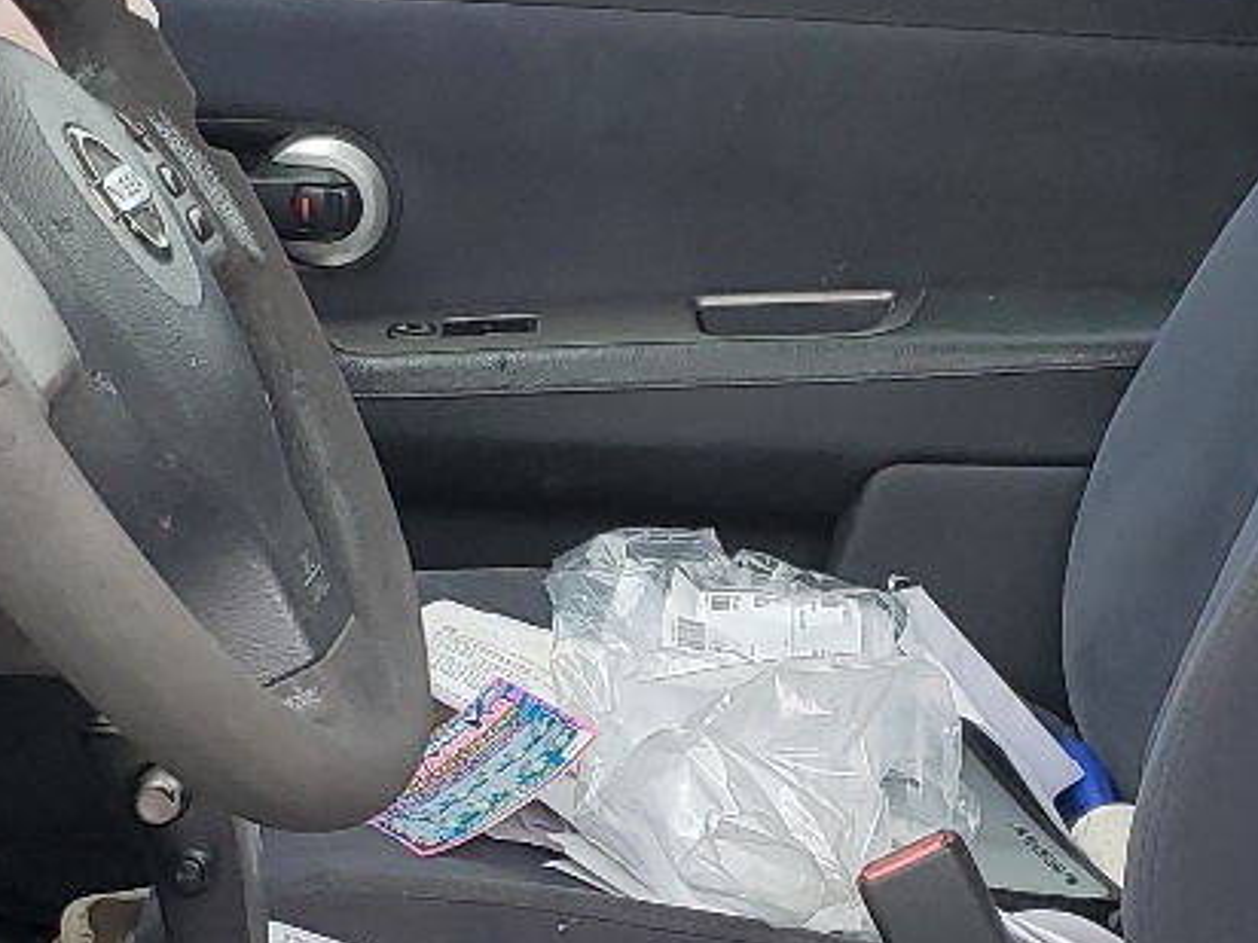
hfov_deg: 19.4
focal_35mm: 101
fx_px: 3670
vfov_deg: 14.5
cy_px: 858
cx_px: 745
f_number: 1.5
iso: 50
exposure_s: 1/714
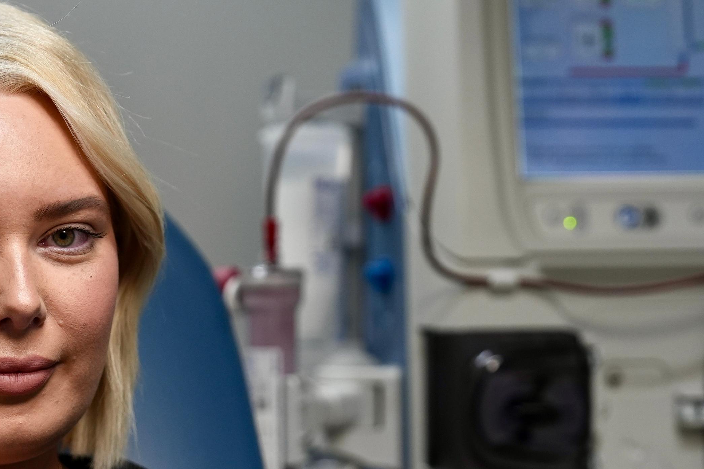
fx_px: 2190
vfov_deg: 12.1
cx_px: 217
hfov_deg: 18.2
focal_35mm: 112
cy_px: 473
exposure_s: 1/50
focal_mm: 47
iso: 400
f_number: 2.8
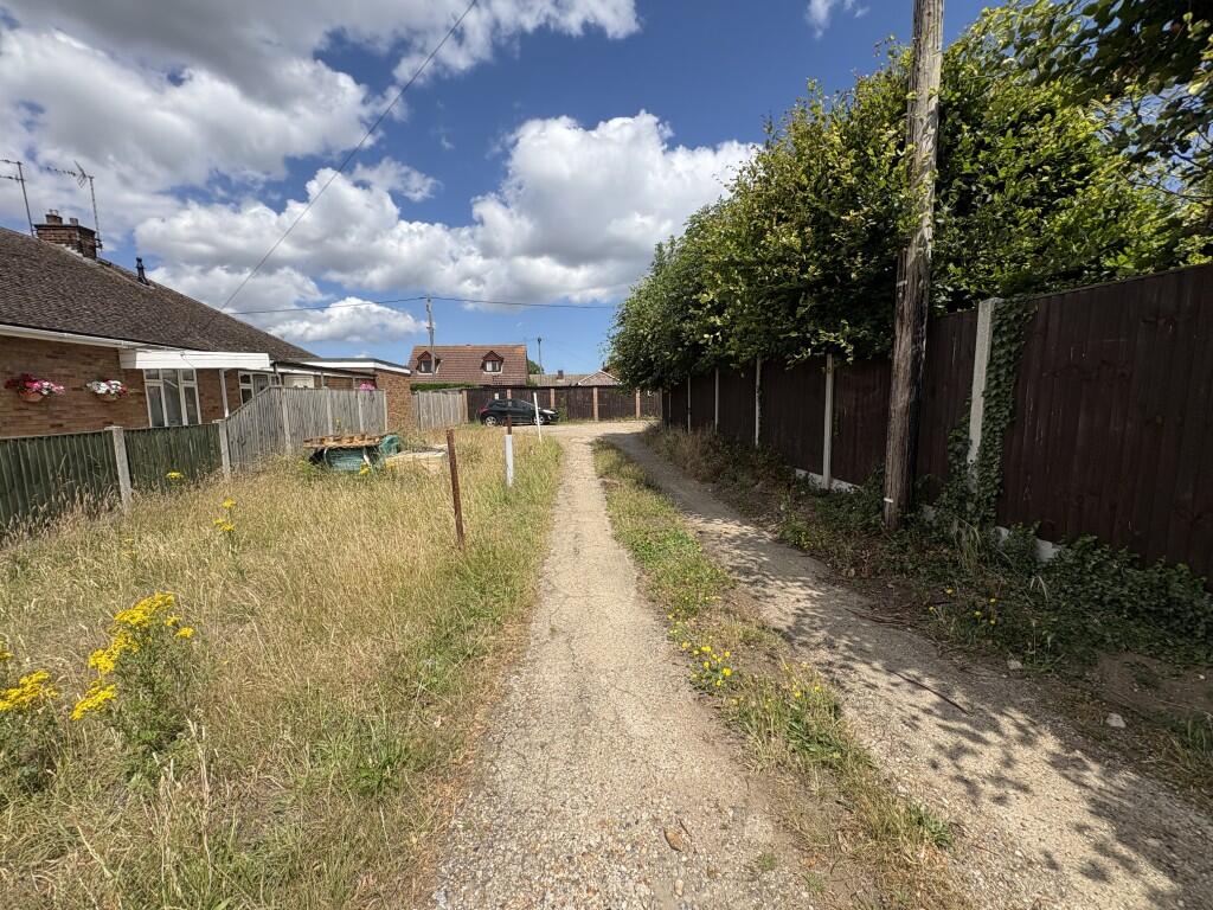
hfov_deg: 102.1
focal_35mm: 14
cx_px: 606
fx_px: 491
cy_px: 455
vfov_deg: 85.7
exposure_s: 1/2146
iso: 50
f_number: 2.2
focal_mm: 2.22
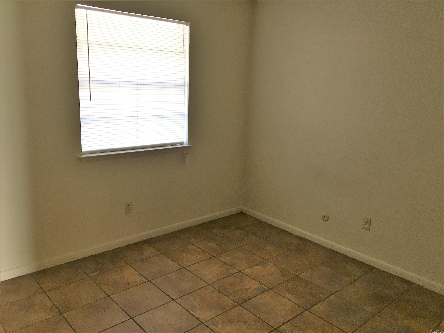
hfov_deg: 61.7
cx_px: 222
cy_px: 166
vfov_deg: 48.2
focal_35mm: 29
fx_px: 372
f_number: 2.2
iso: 40
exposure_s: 1/15
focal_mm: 4.15
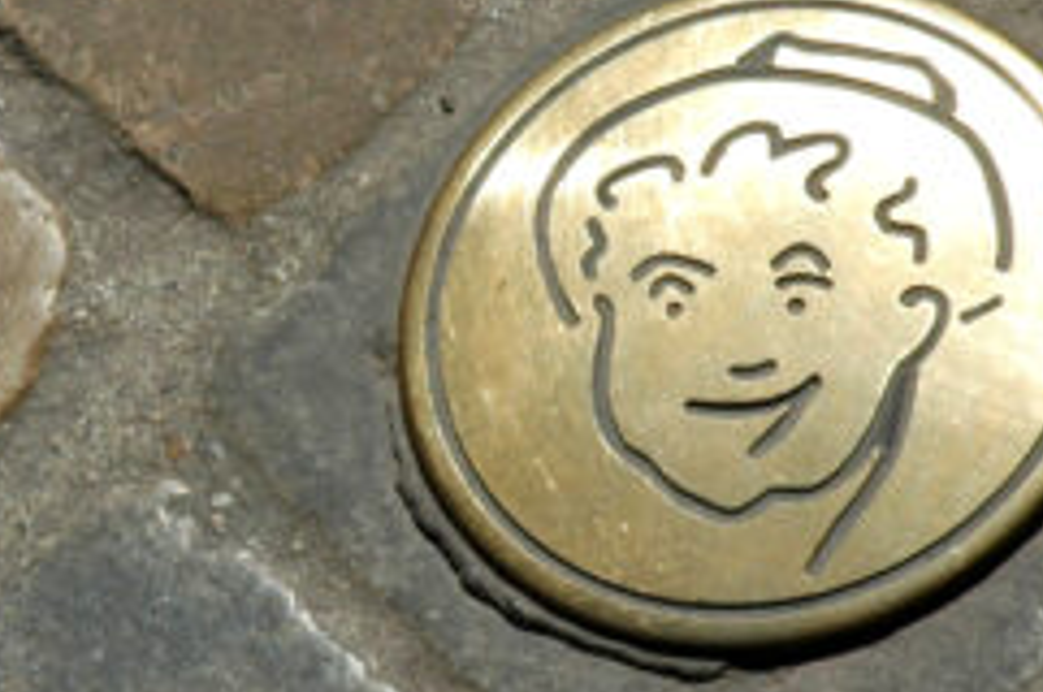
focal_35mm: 446
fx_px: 12904
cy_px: 305
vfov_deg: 3.1
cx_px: 281
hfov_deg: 4.6
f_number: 11
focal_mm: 70
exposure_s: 1/500
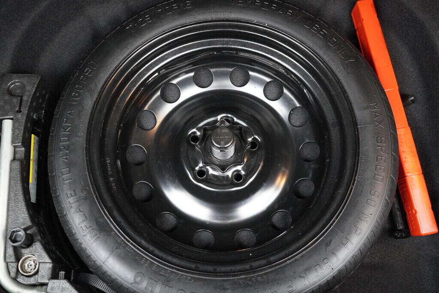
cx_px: 220
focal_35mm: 36
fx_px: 439
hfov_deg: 53.1
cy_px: 146
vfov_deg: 36.9
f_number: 2.8
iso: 5000
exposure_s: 1/160
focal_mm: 24
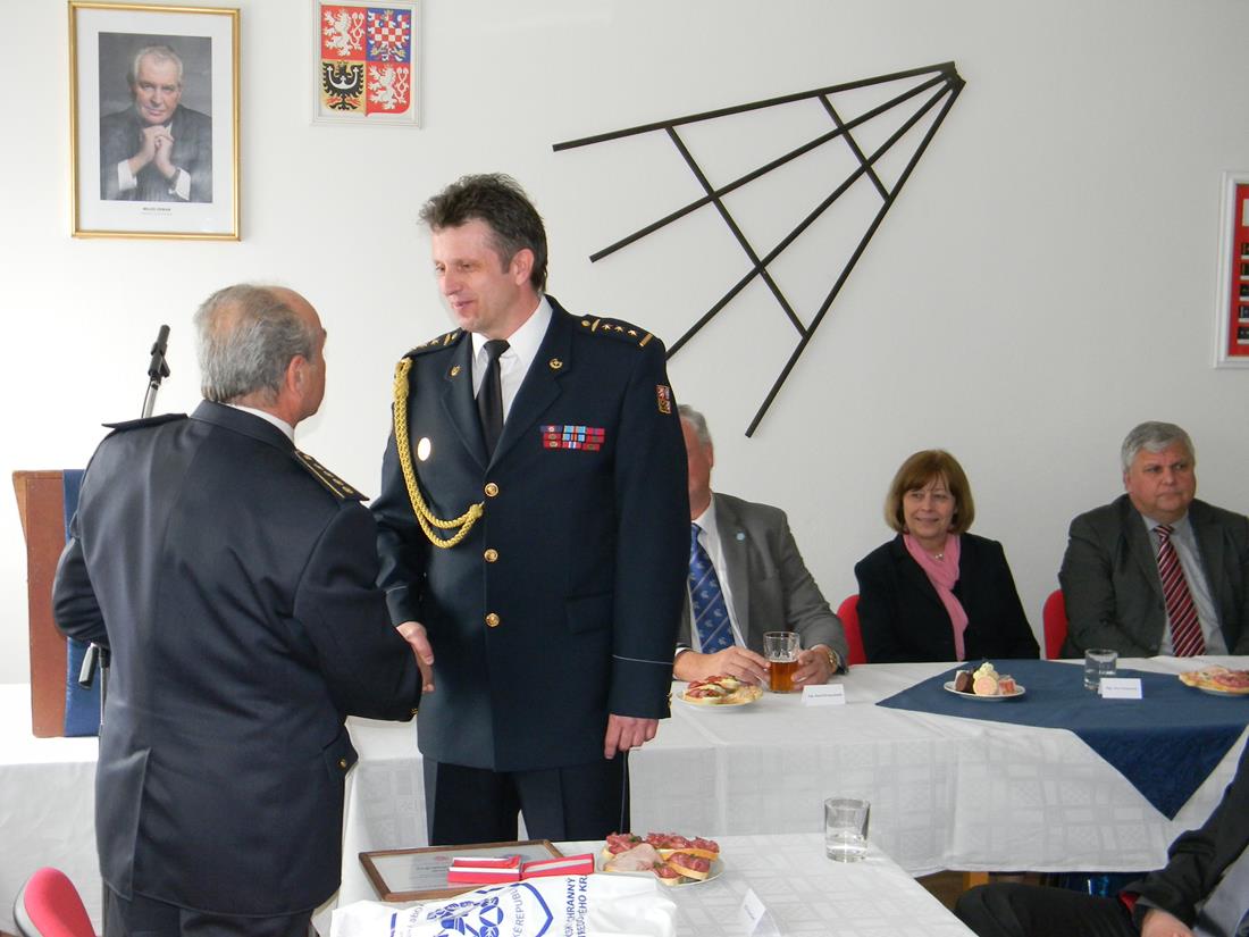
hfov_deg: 40.4
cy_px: 468
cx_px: 624
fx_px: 1696
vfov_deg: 30.9
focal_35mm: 47
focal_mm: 8.6
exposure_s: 1/30
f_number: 3.9
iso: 200
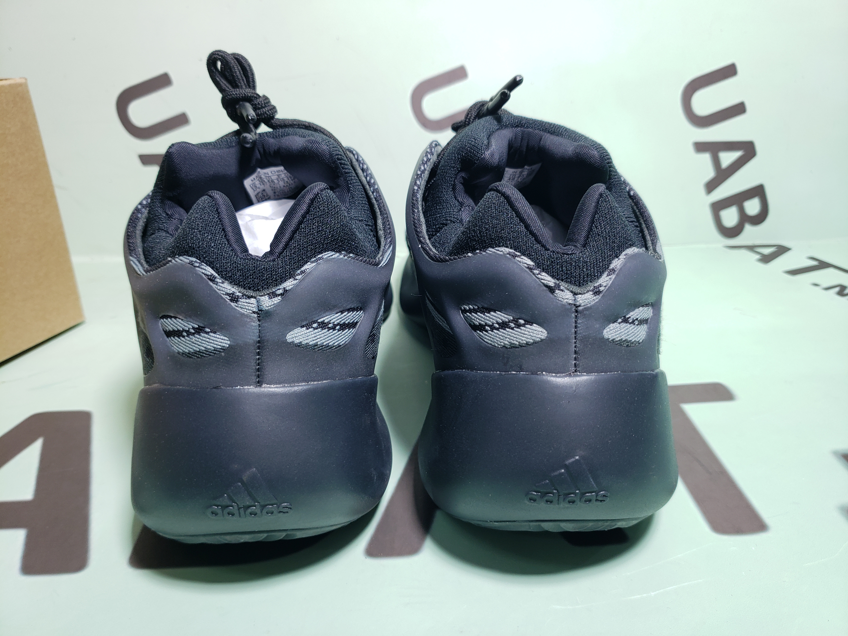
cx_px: 424
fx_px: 637
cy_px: 318
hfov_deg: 67.3
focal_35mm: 26
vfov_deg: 53.1
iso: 50
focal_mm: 4.3
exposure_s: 1/184
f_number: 1.5
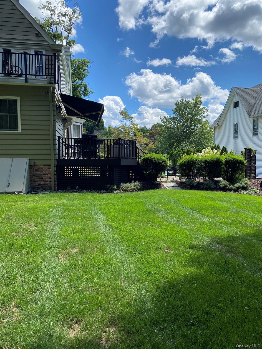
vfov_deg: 67.3
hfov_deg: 53.1
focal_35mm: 26
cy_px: 174
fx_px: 262
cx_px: 131
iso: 32
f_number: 1.8
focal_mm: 4.25
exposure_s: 1/1838
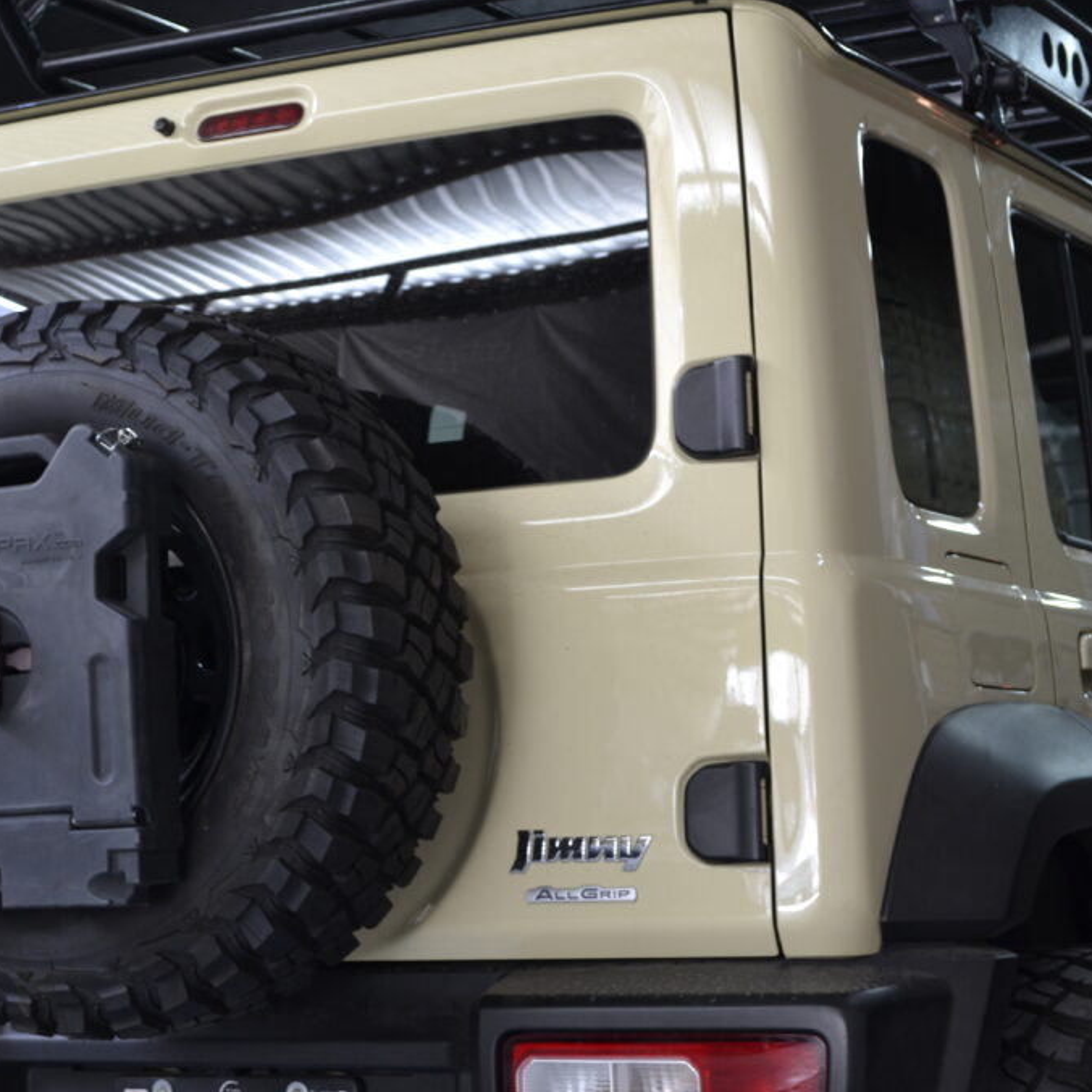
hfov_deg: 20.4
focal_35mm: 85
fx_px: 3034
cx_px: 430
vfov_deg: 20.4
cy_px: 545
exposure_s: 1/15
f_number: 5.3
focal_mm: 44
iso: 400
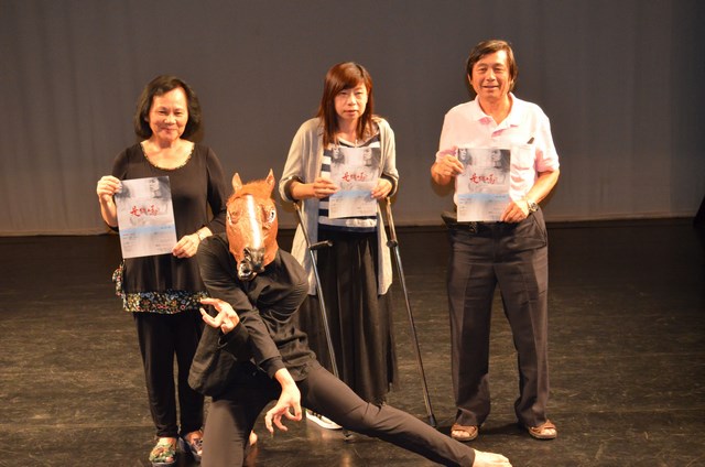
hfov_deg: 36.9
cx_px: 352
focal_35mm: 54
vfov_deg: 25.0
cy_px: 234
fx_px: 1055
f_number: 5
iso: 2200
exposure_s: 1/60
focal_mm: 36
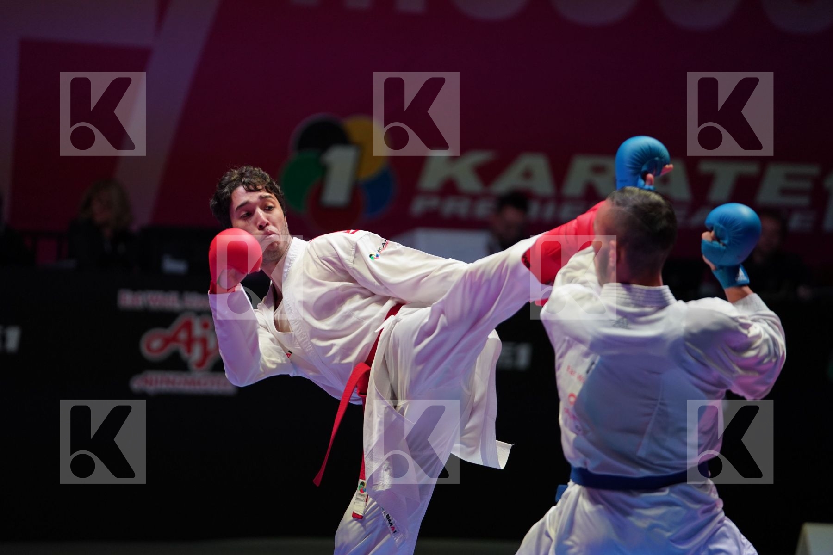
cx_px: 416
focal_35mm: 184
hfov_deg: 11.2
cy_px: 278
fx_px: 4257
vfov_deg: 7.5
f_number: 2.8
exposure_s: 1/1000
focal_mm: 184
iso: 1600
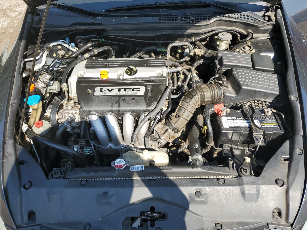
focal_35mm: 27
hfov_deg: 65.3
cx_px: 151
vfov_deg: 51.4
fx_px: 239
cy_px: 112
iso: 50
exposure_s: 1/1250
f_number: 1.5
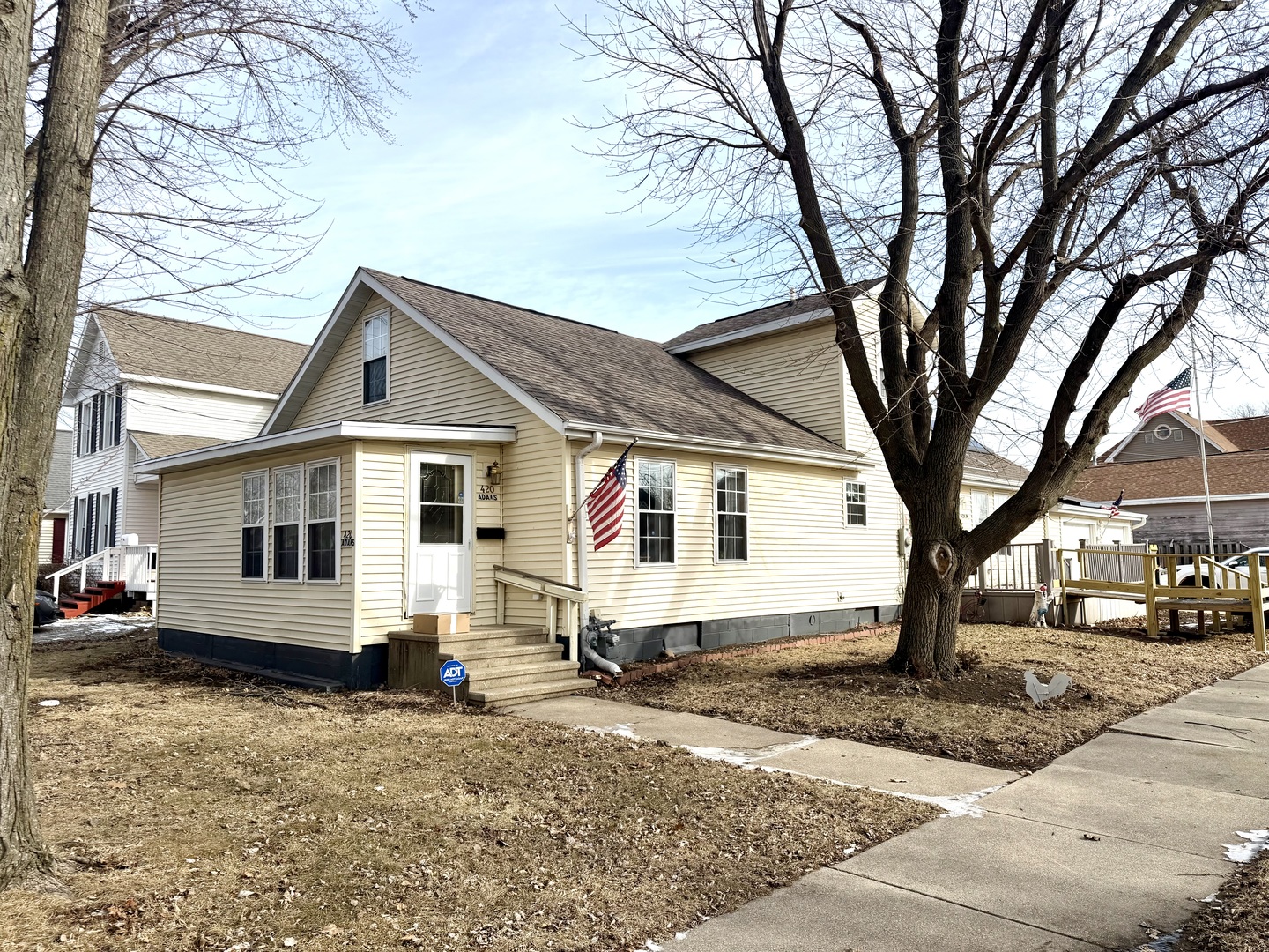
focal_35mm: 24
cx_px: 634
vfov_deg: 56.8
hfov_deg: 71.6
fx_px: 880
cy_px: 476
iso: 80
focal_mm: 6.76
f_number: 1.78
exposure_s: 1/4405
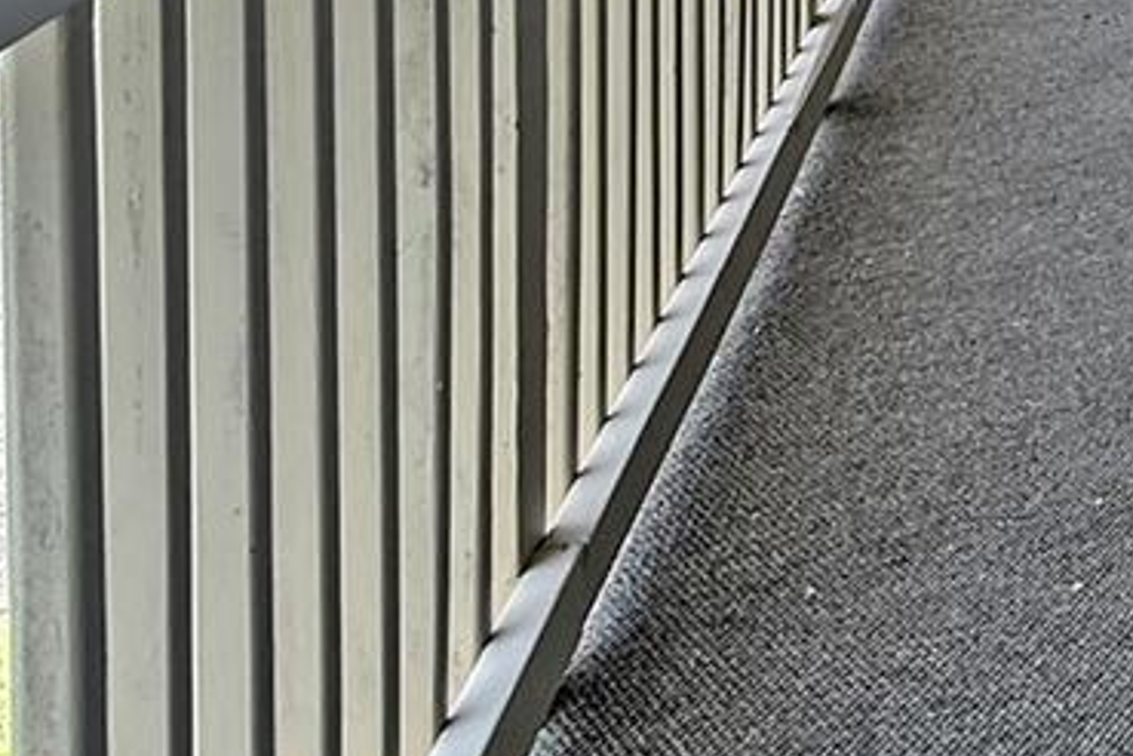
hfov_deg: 19.3
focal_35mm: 65
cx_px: 2229
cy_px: -759
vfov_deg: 16.2
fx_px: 2046
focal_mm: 10
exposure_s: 1/8000
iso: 800
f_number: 10
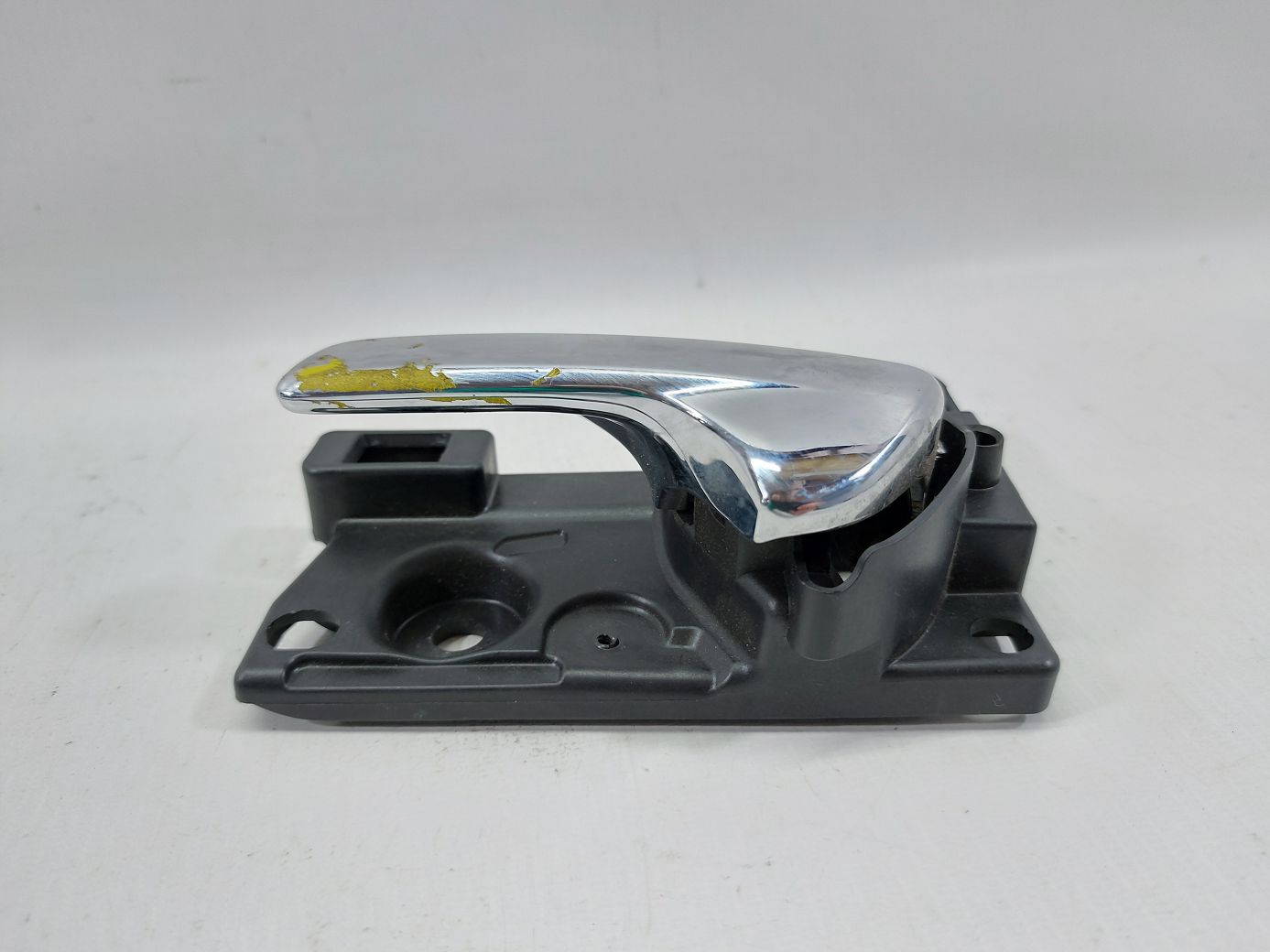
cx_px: 635
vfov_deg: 56.8
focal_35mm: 24
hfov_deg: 71.6
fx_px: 880
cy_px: 476
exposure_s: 1/50
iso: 80
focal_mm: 5.23
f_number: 1.8
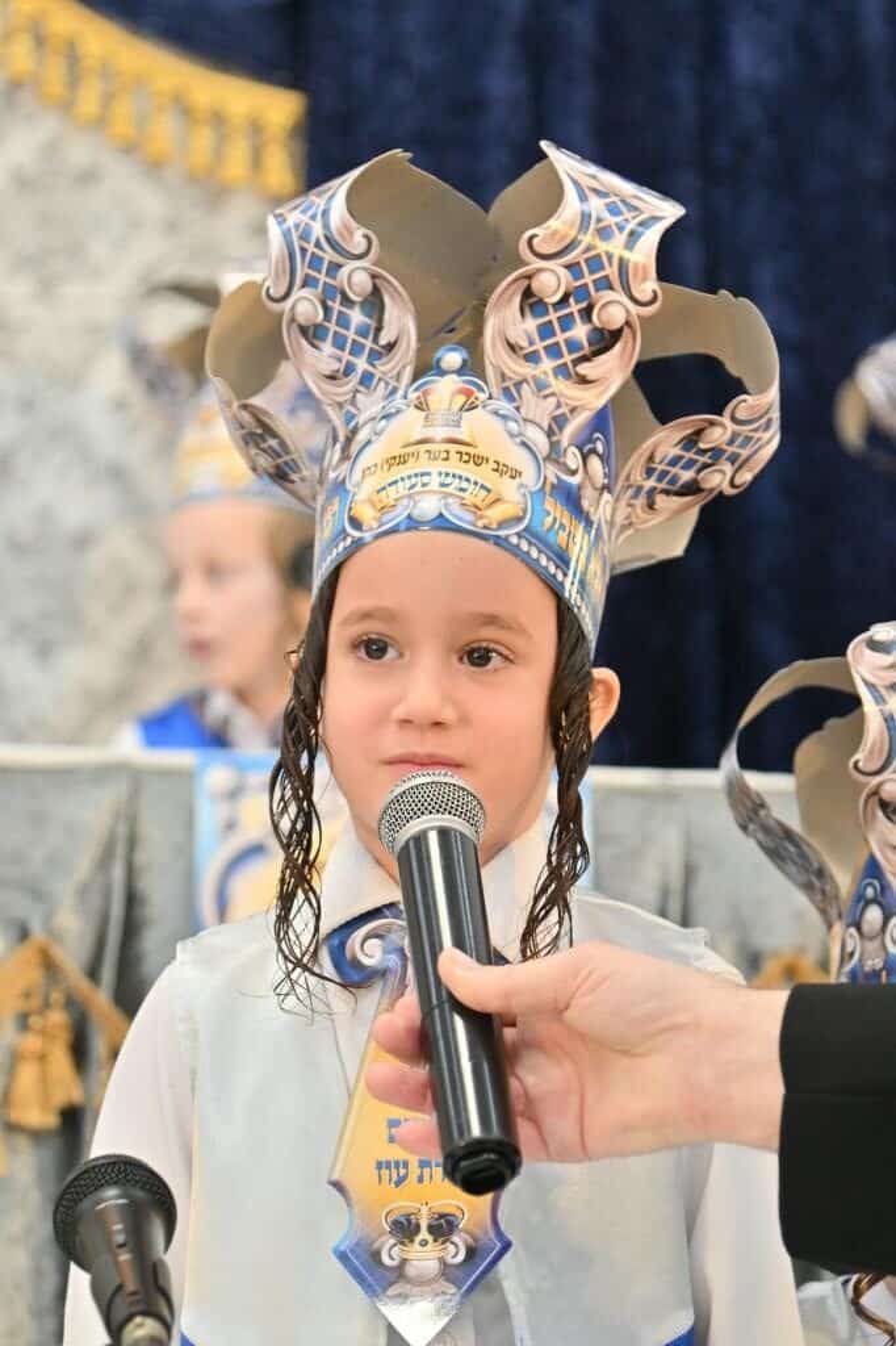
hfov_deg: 11.1
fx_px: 4595
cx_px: 448
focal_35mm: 123
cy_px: 673
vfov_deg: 16.7
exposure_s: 1/160
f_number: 4
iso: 320
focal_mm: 82
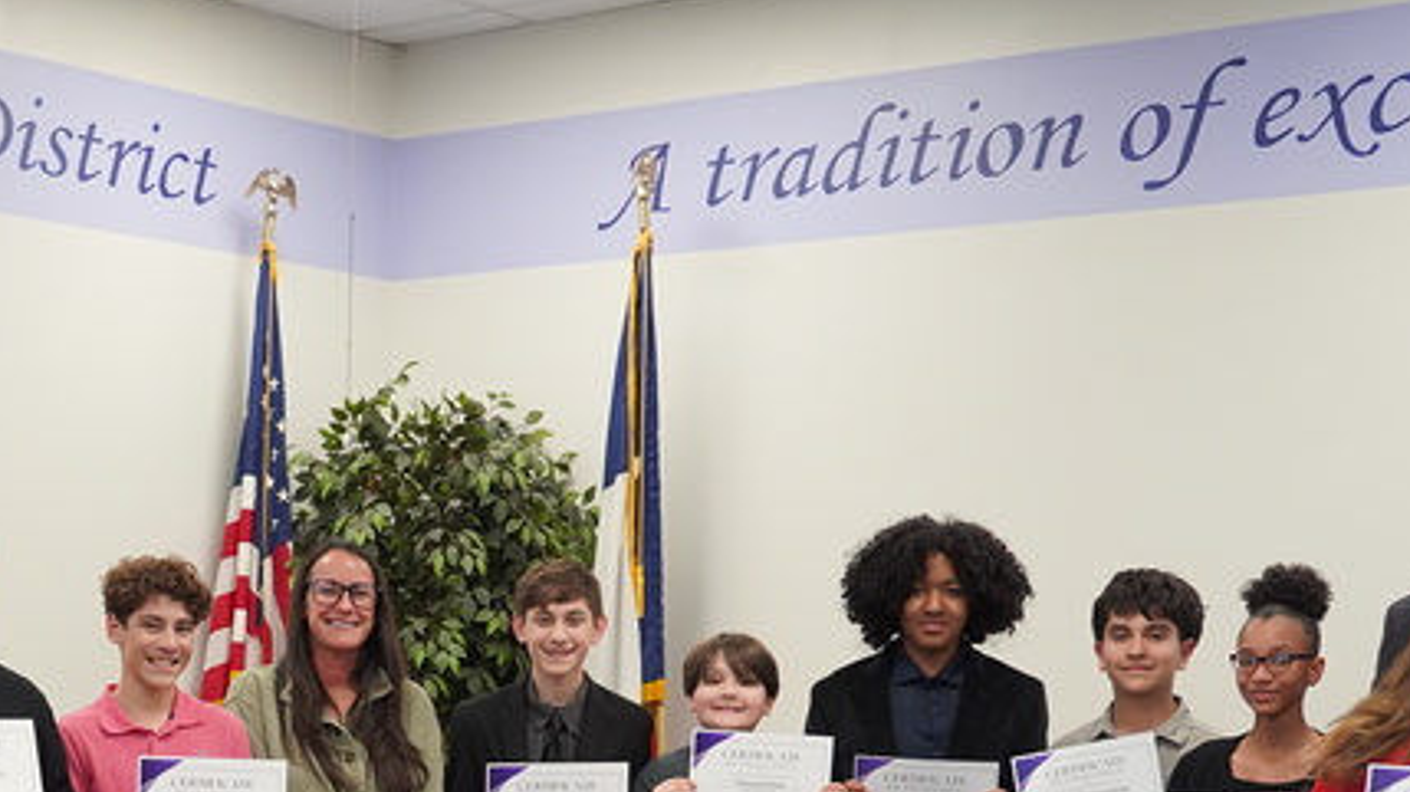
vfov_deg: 15.2
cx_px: 329
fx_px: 2803
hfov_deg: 27.8
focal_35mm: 75
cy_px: 1080
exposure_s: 1/160
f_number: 4
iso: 2000
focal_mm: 30
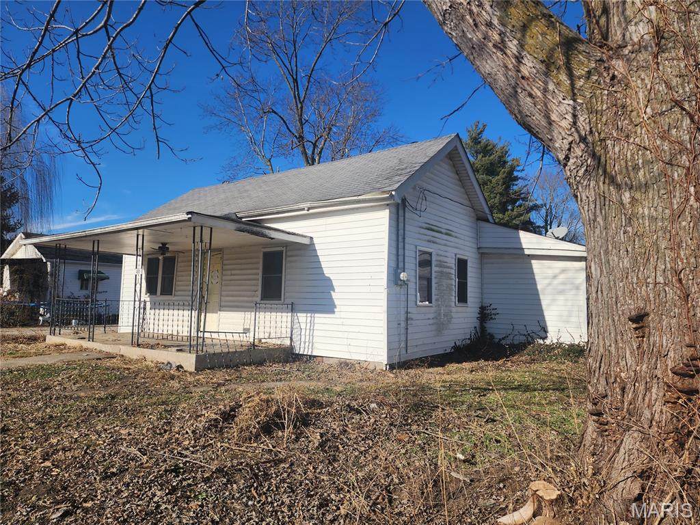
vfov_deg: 58.9
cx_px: 350
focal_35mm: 23
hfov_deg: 73.9
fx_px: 465
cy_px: 262
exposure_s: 1/1751
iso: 12
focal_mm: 6.4
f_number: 1.8
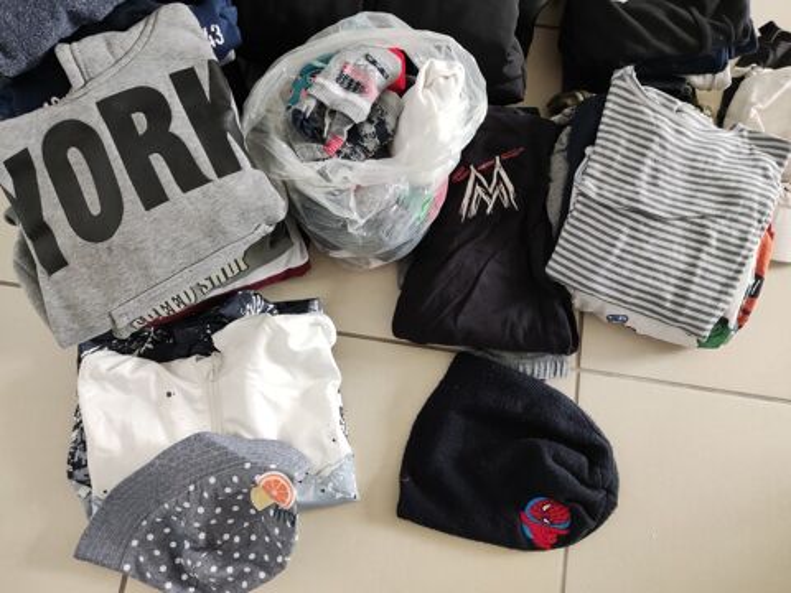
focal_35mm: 26
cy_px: 296
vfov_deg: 53.1
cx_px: 396
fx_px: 594
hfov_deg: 67.3
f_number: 1.79
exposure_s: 1/50
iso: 533
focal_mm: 4.74
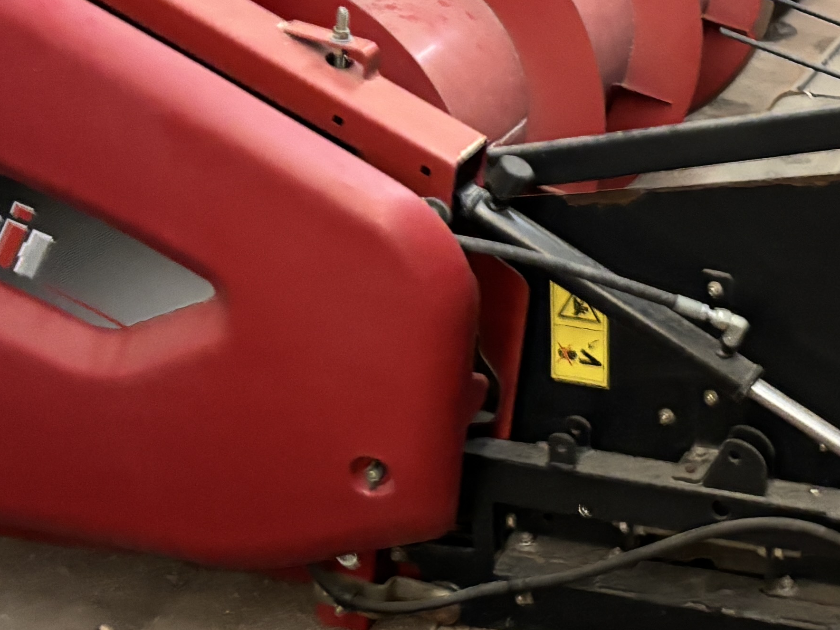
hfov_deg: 21.9
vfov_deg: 17.5
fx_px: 2038
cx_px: 945
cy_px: 233
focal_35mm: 84
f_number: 1.6
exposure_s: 1/30
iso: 640
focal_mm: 5.96
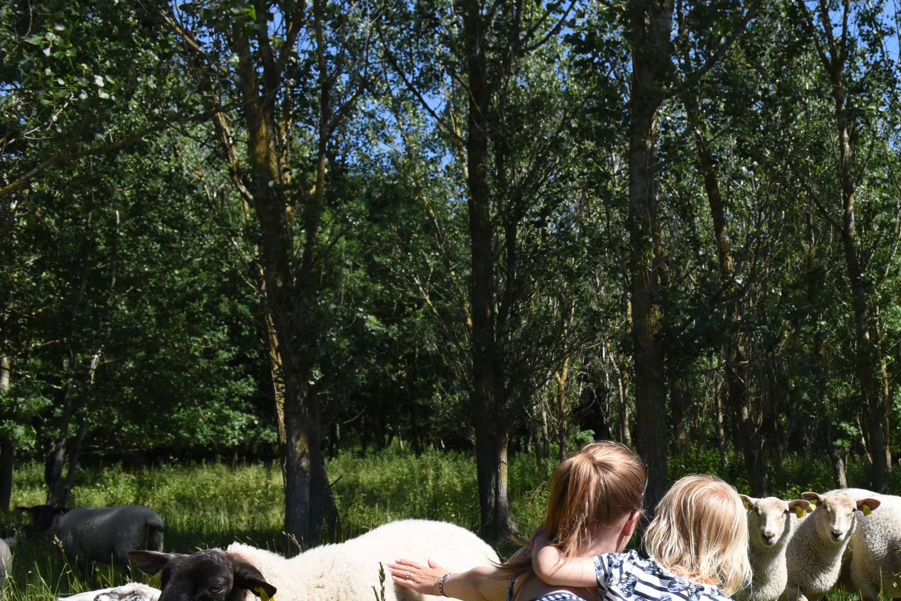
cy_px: 473
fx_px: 1327
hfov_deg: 35.7
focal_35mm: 53
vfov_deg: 25.1
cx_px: 777
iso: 2500
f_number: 8
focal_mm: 29
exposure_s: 1/4000
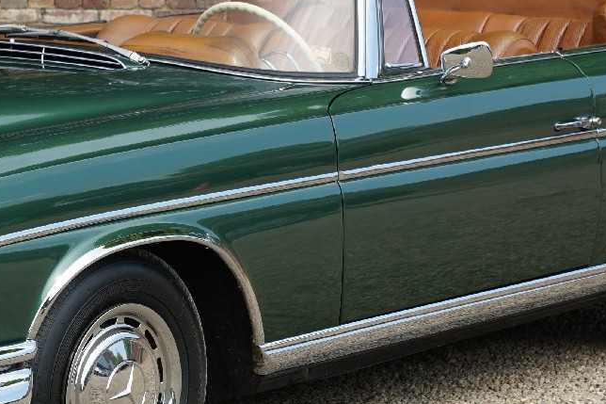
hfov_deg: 11.3
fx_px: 3052
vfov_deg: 7.6
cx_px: 129
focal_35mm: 181
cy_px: 128
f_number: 6.3
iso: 100
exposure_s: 1/125
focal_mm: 60.8
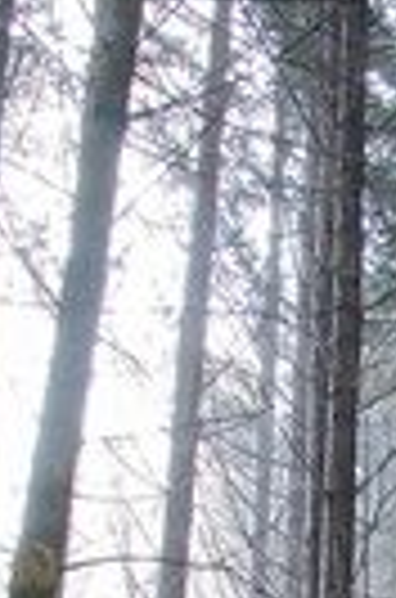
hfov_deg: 8.3
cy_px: 1308
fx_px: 2687
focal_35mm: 162
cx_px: 506
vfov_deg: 11.2
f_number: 6.3
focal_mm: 24
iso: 100
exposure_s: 1/10
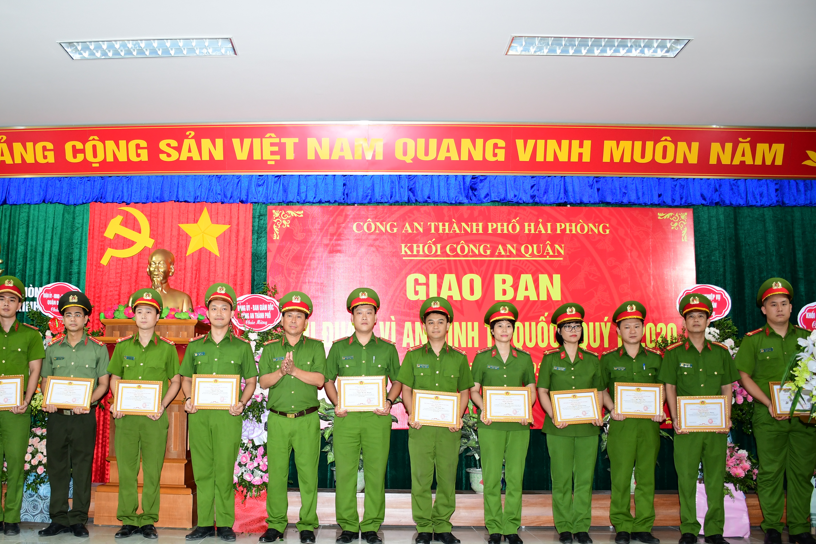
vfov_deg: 39.9
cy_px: 309
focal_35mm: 33
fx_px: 748
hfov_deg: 56.9
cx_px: 338
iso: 640
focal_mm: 18
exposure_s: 1/200
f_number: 3.5
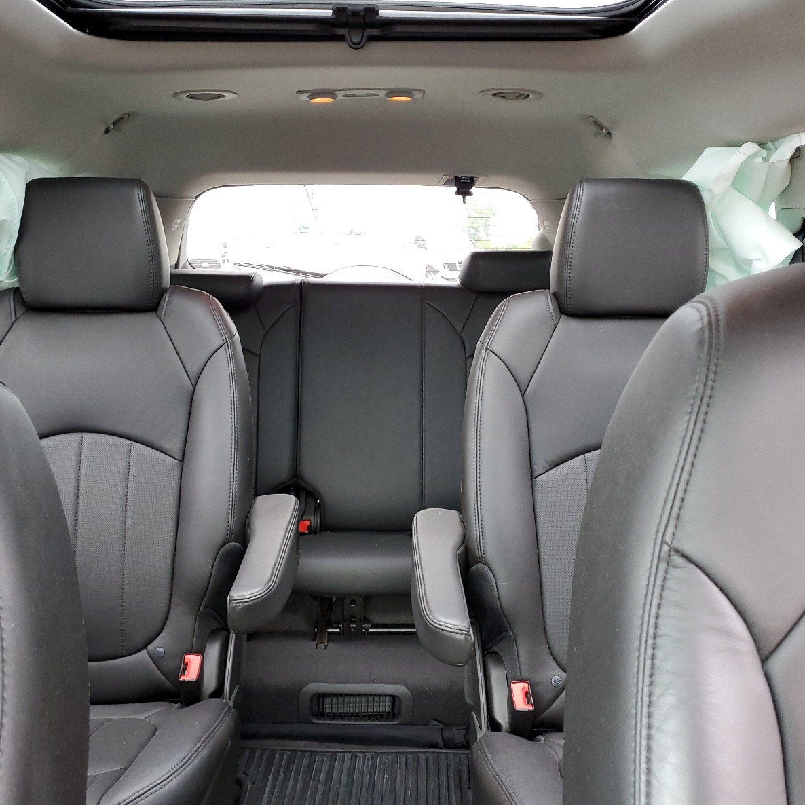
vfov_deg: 52.5
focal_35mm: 31
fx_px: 816
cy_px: 405
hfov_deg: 52.5
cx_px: 382
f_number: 1.5
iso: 151
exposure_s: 1/60.2
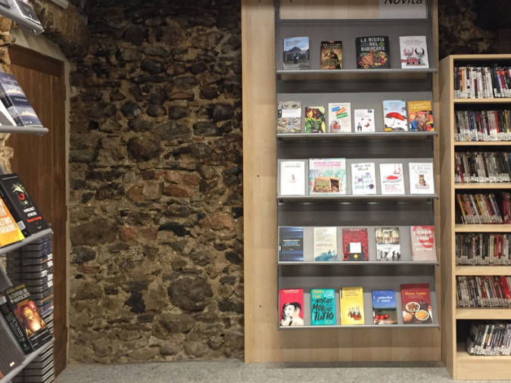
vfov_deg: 32.7
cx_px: 296
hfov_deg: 42.8
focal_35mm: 44
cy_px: 138
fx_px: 649
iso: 200
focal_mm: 4.15
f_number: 2.2
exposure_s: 1/33
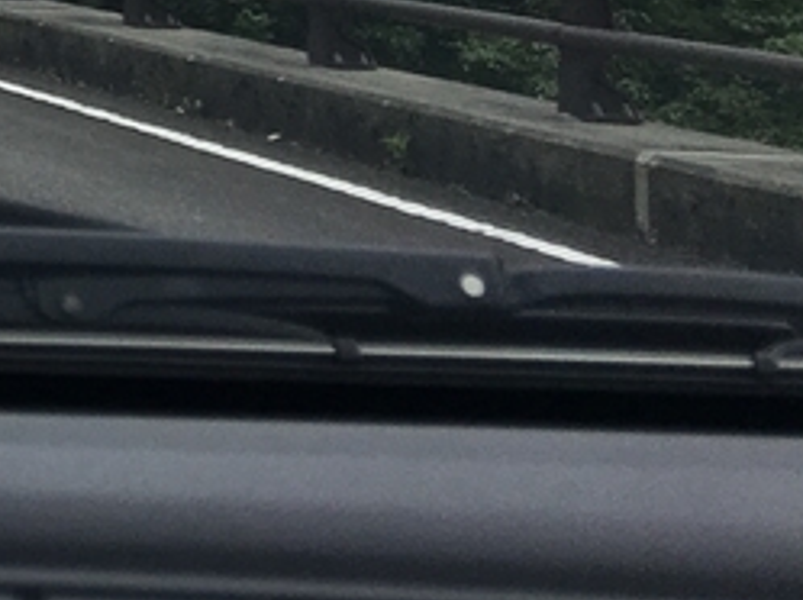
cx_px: -1084
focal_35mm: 140
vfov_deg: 10.0
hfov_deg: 11.7
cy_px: -490
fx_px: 3243
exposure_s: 1/605
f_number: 2.2
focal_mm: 4.15
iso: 25
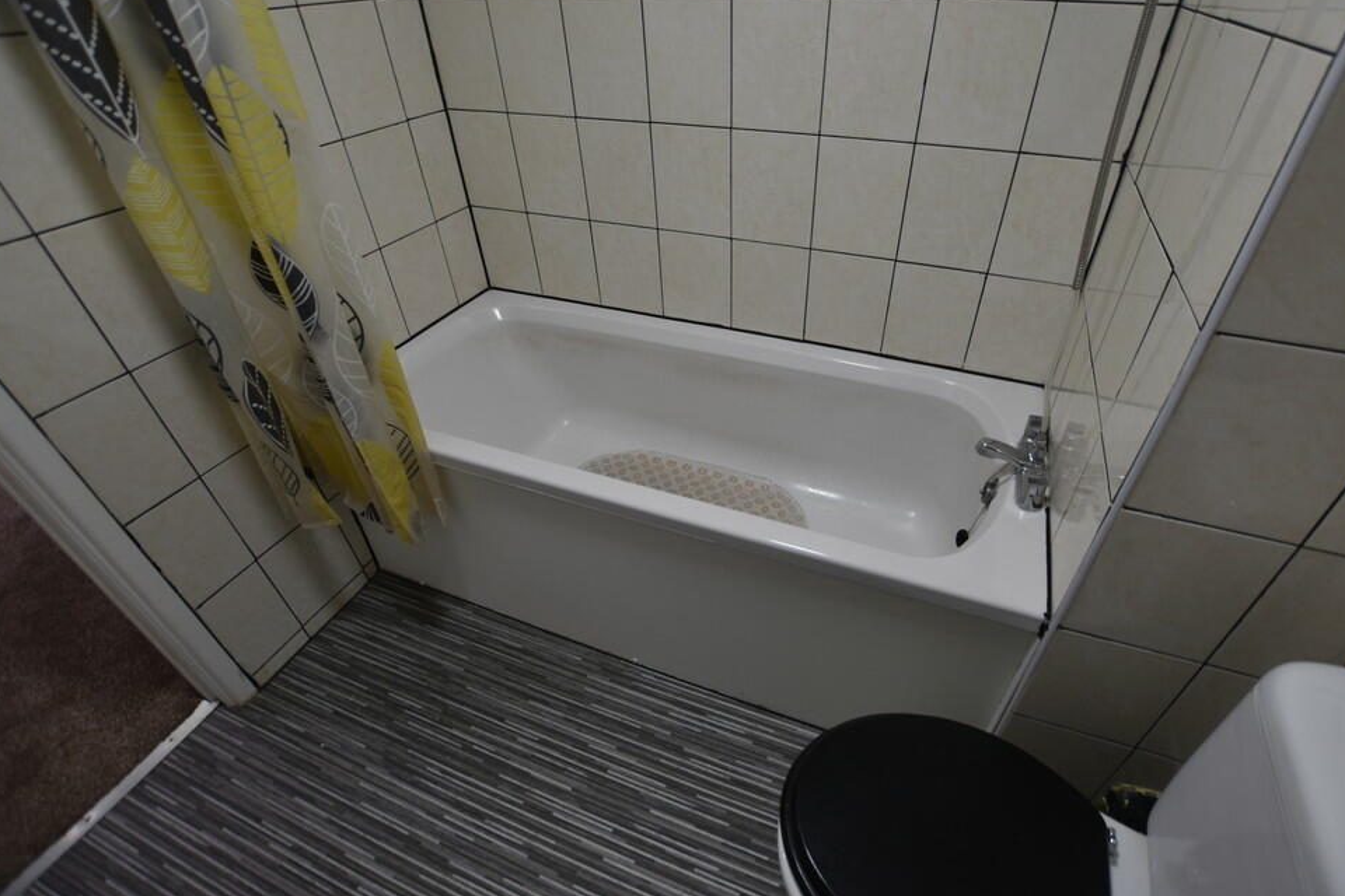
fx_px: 598
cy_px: 438
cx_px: 710
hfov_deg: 96.6
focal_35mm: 16
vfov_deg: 73.7
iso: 100
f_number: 3.5
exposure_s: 1/20
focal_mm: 10
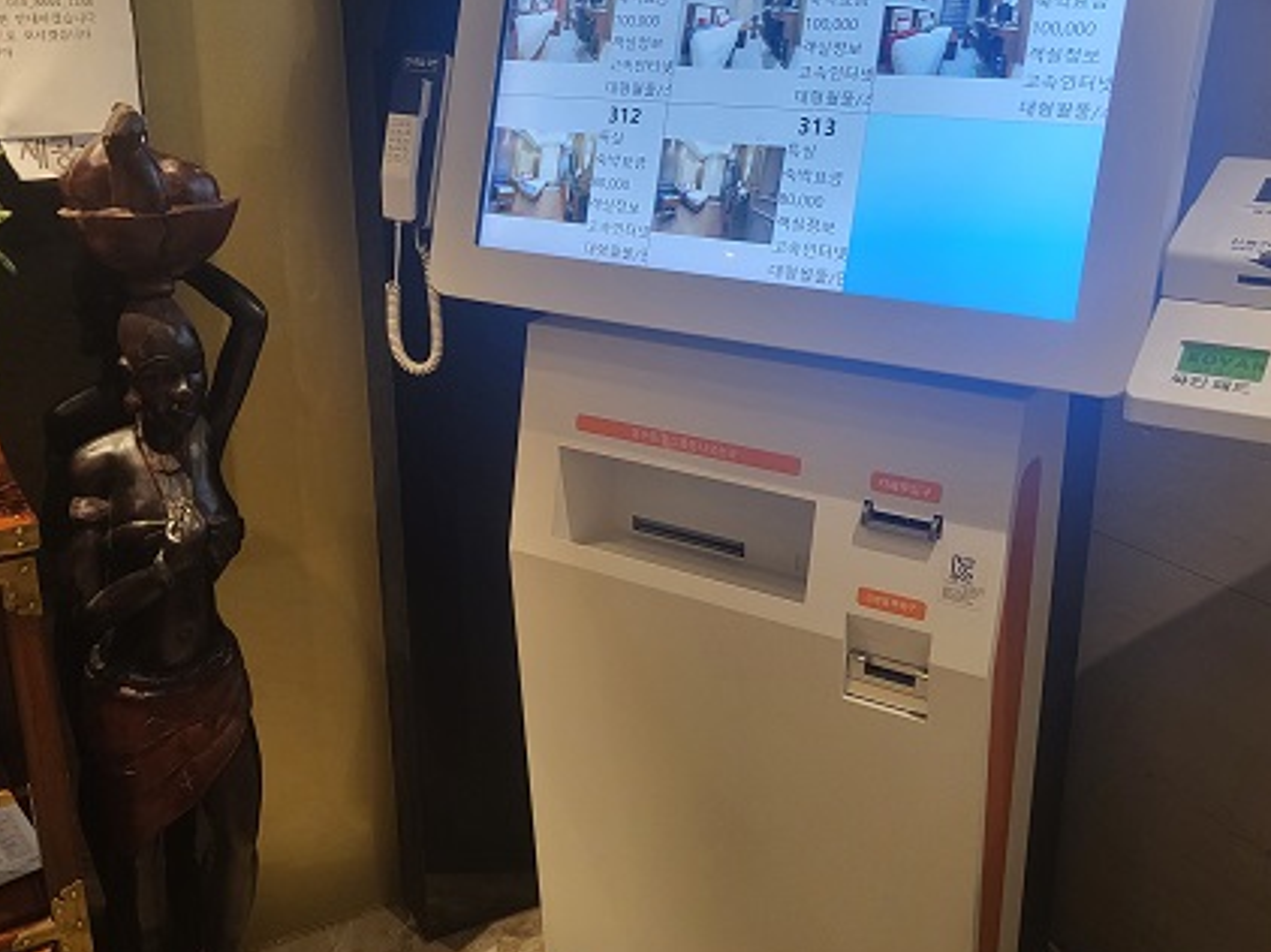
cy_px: 419
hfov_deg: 50.1
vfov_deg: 38.6
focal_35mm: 37
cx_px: 590
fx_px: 1358
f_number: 1.8
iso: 160
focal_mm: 4.25
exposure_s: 1/40
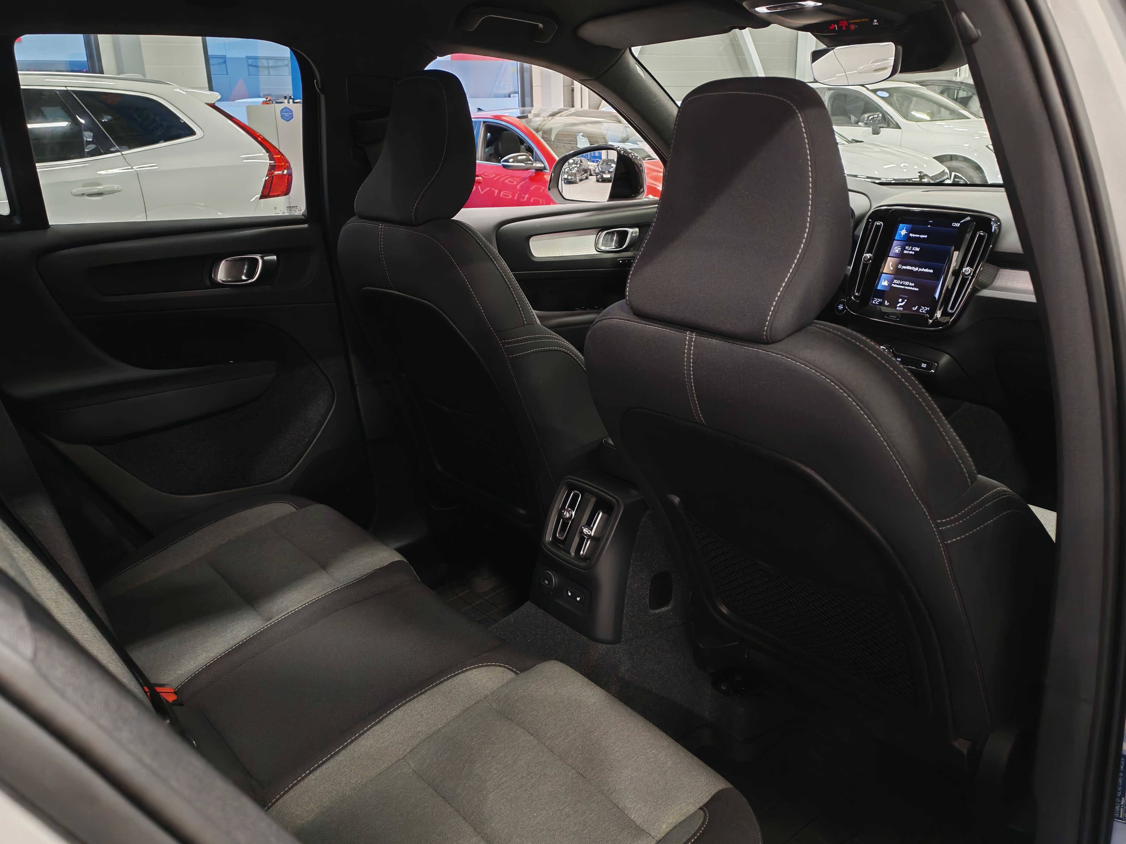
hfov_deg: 60.0
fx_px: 976
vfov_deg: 46.8
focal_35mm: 30
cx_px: 563
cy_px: 422
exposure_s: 1/50
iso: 753
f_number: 1.9
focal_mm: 6.12
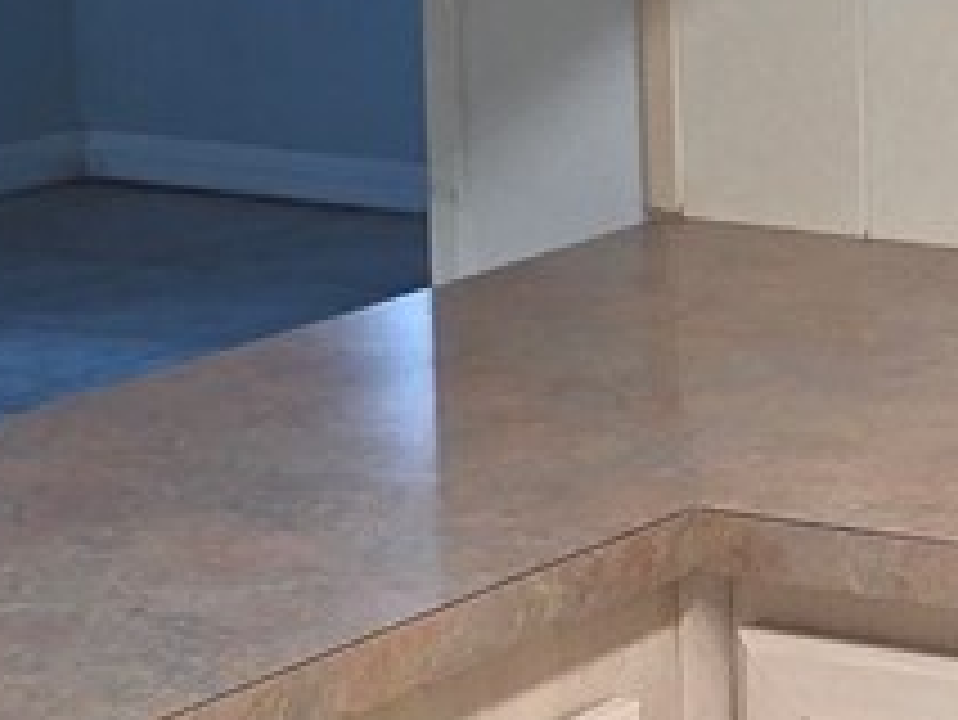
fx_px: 4790
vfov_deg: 8.6
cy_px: 428
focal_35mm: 173
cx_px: 1516
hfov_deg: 10.9
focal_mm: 6.3
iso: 100
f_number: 1.7
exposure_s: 1/60
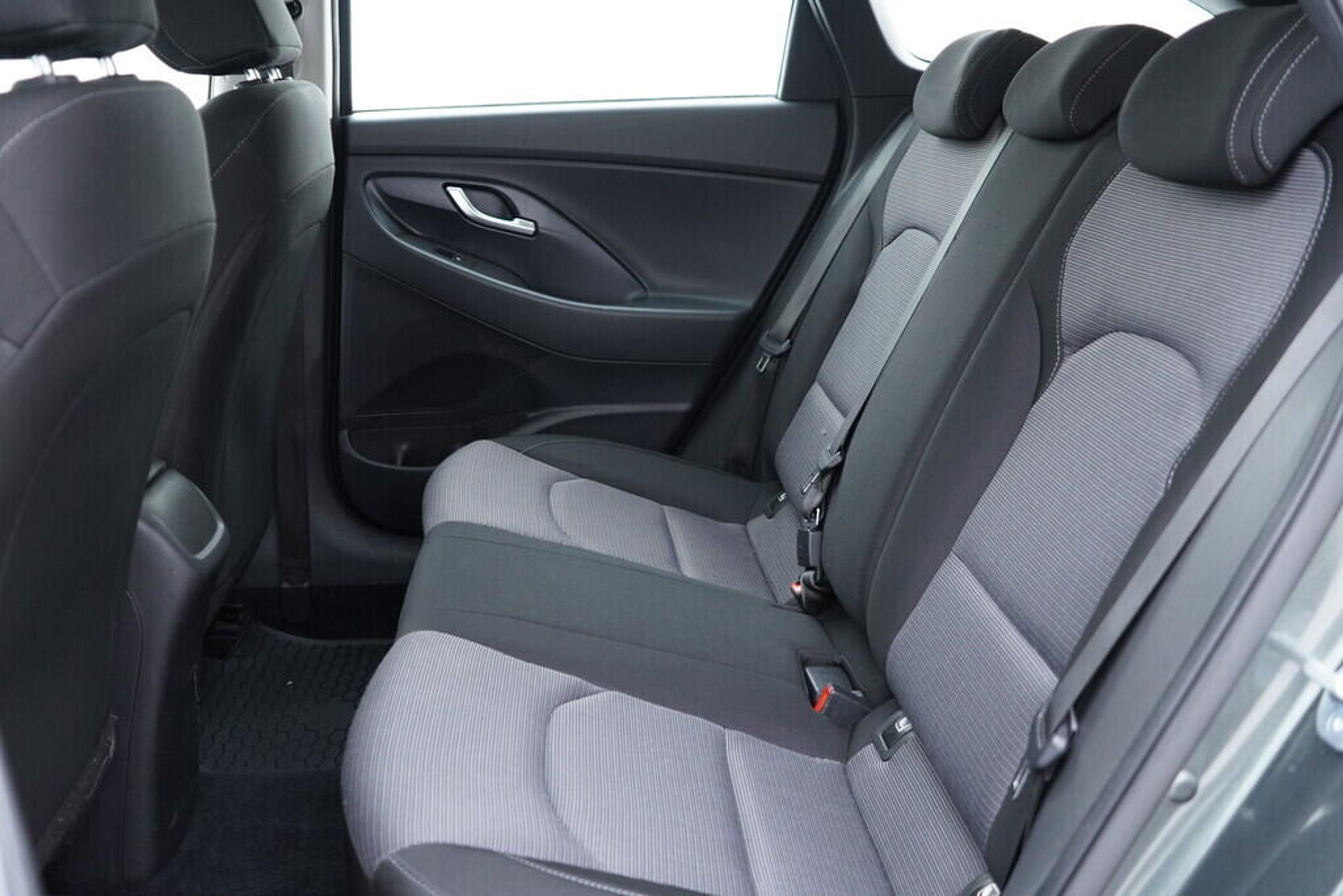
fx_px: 1343
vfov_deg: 36.9
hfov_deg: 53.1
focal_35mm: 36
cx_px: 672
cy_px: 448
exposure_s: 1/40
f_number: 2.8
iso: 500
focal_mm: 24
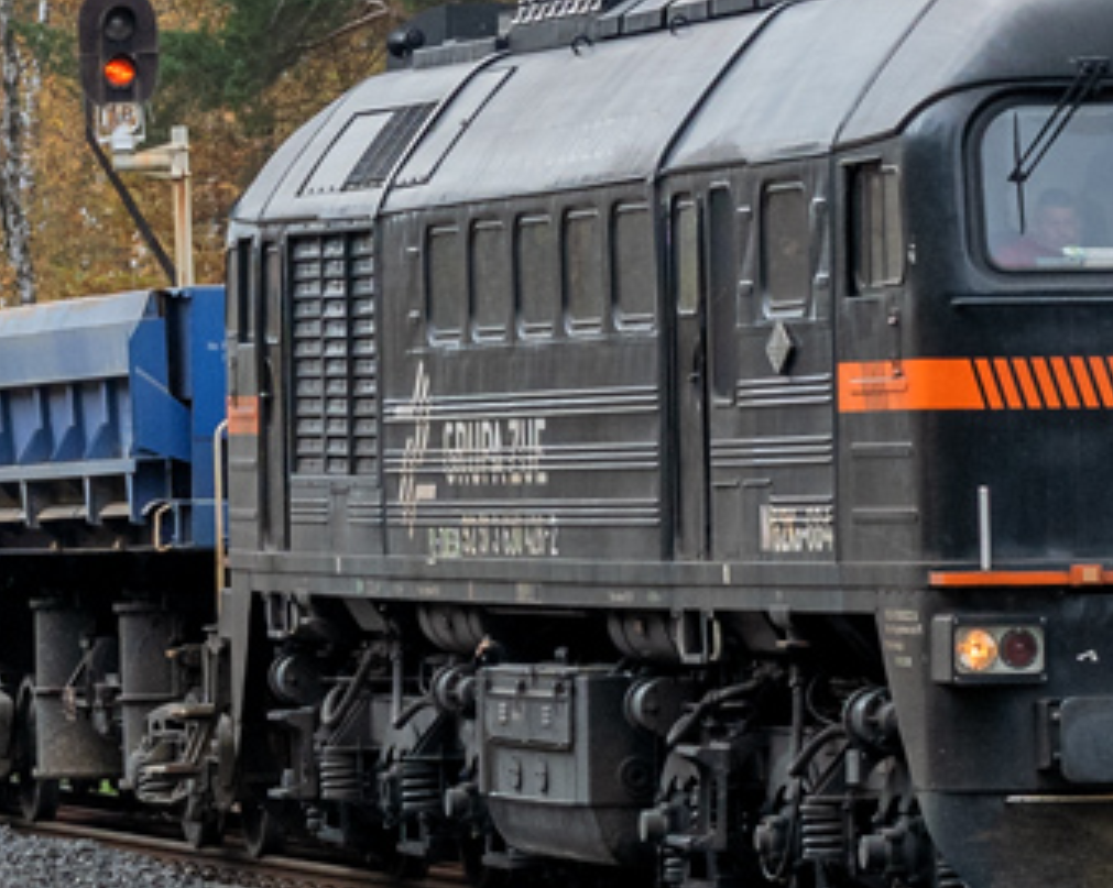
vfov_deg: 4.8
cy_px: 78
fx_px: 10565
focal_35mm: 321
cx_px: 40
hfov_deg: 6.0
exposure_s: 1/400
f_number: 8
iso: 200
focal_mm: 48
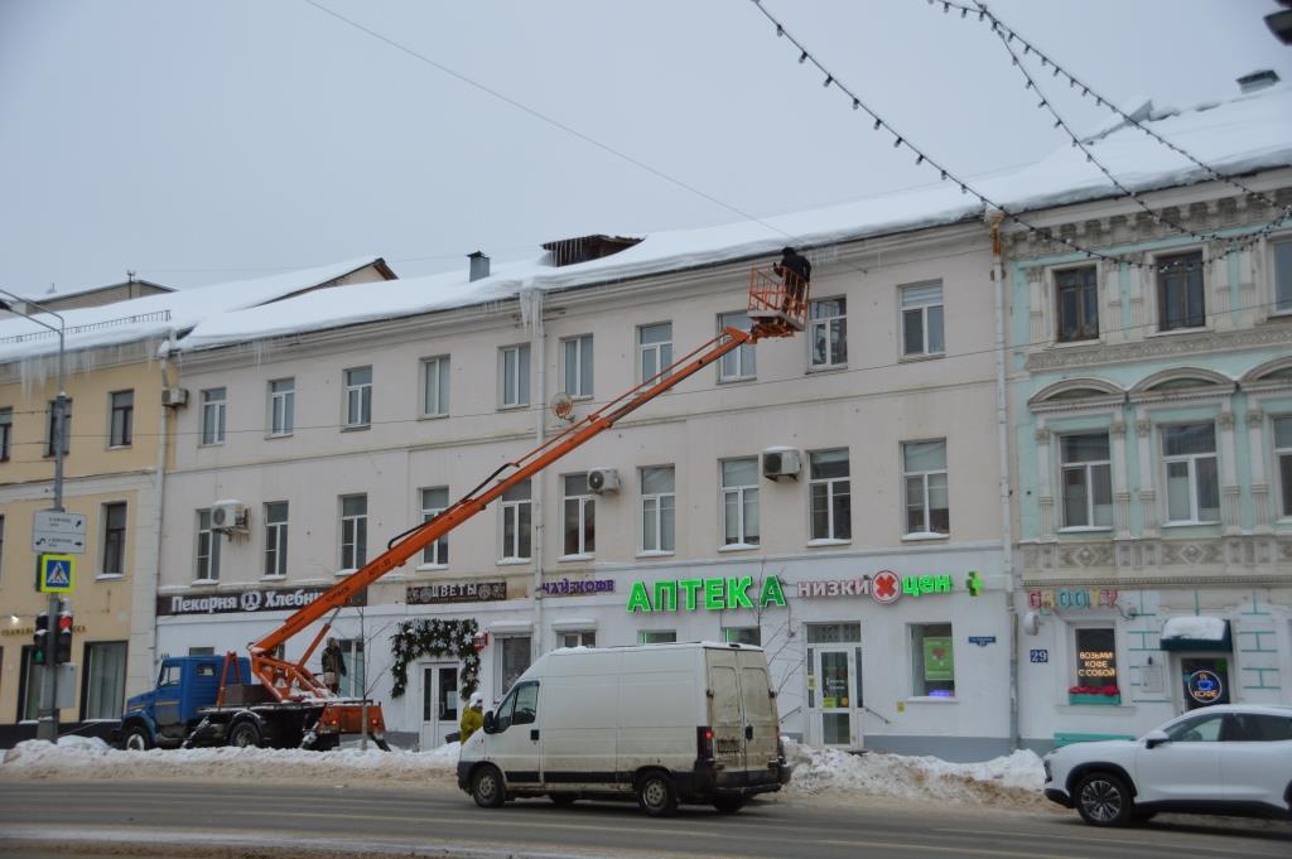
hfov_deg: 45.0
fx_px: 1560
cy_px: 430
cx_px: 646
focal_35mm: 44
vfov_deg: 30.8
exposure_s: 1/1250
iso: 400
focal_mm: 29
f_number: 5.6
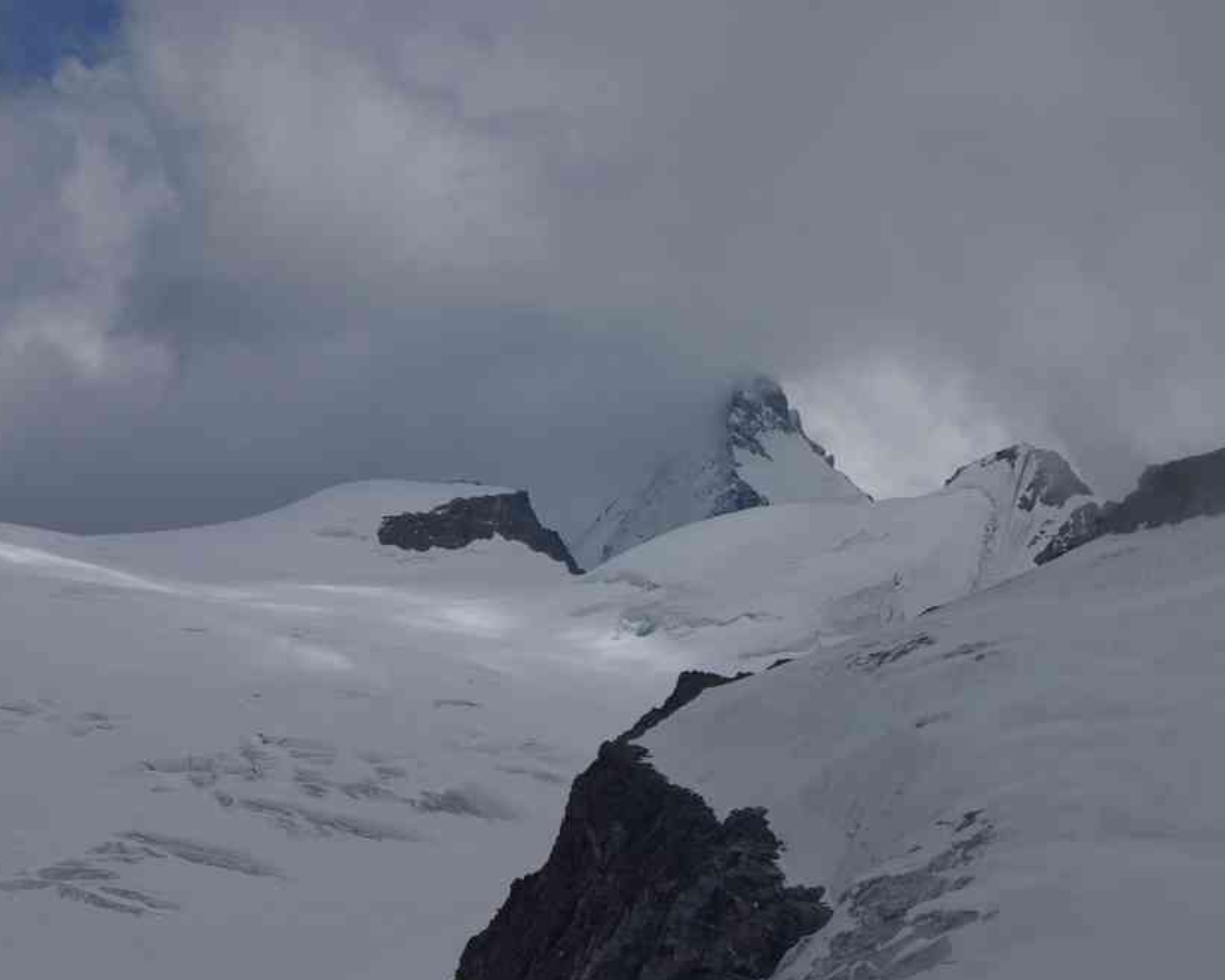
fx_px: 4749
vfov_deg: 11.8
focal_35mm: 131
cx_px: 638
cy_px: 493
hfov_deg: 14.7
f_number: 9.5
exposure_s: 1/1000
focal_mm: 77.4
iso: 100
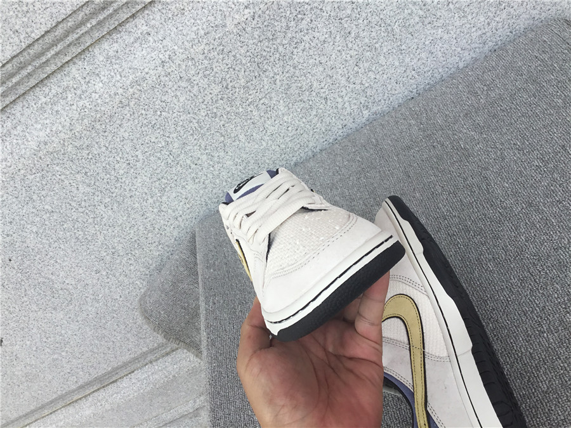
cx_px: 286
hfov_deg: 58.4
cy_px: 214
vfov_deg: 45.4
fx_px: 511
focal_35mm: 31
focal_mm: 3.3
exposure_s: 1/436
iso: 25
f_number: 2.4
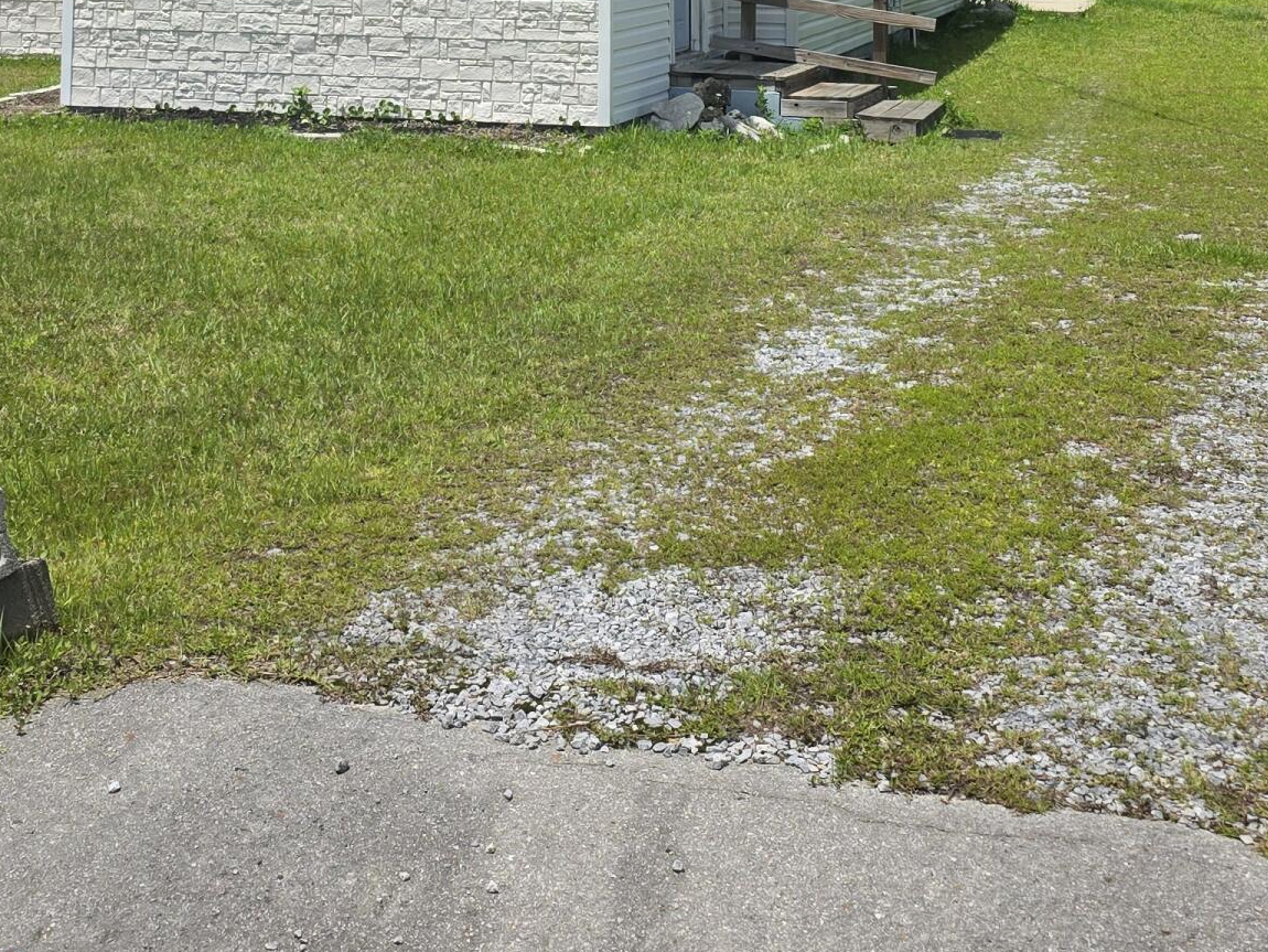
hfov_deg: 32.1
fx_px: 2198
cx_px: 503
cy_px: -60
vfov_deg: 23.1
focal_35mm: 60
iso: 80
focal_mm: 6.3
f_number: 1.7
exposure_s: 1/6809
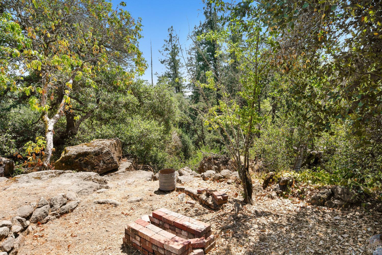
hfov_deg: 81.2
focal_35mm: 21
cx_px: 191
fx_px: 223
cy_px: 128
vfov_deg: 59.5
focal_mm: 14
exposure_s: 1/250
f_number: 8
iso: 100
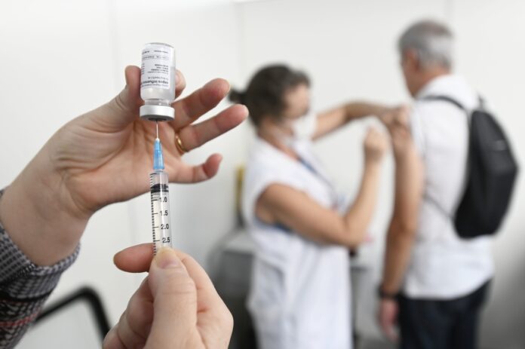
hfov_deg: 65.5
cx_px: 262
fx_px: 408
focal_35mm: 28
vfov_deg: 46.3
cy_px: 174
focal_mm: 28
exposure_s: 1/500
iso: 800
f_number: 4
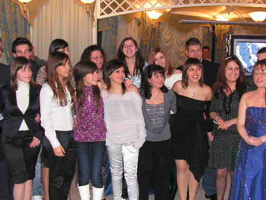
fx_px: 354
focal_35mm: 46
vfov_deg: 31.5
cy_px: 93
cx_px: 144
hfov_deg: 41.2
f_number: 3.2
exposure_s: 1/40
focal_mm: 6
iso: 200
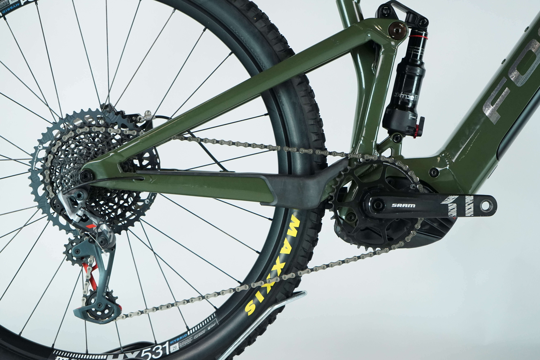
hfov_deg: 28.8
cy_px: 180
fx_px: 1050
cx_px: 270
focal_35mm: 70
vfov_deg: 19.5
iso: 2000
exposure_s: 1/200
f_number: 5.6
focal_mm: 70
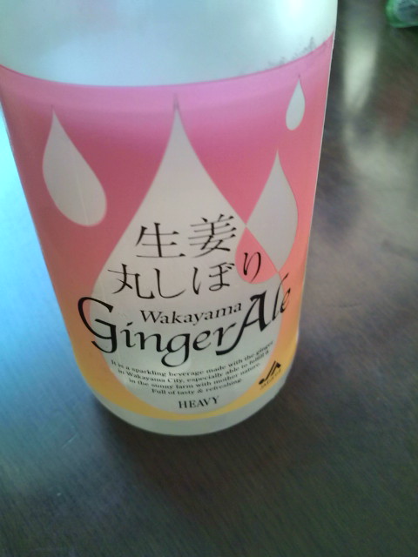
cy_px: 278
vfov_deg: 56.8
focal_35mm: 32
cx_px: 209
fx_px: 515
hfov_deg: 44.2
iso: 60
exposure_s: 1/40.1
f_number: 2.8
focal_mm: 3.3
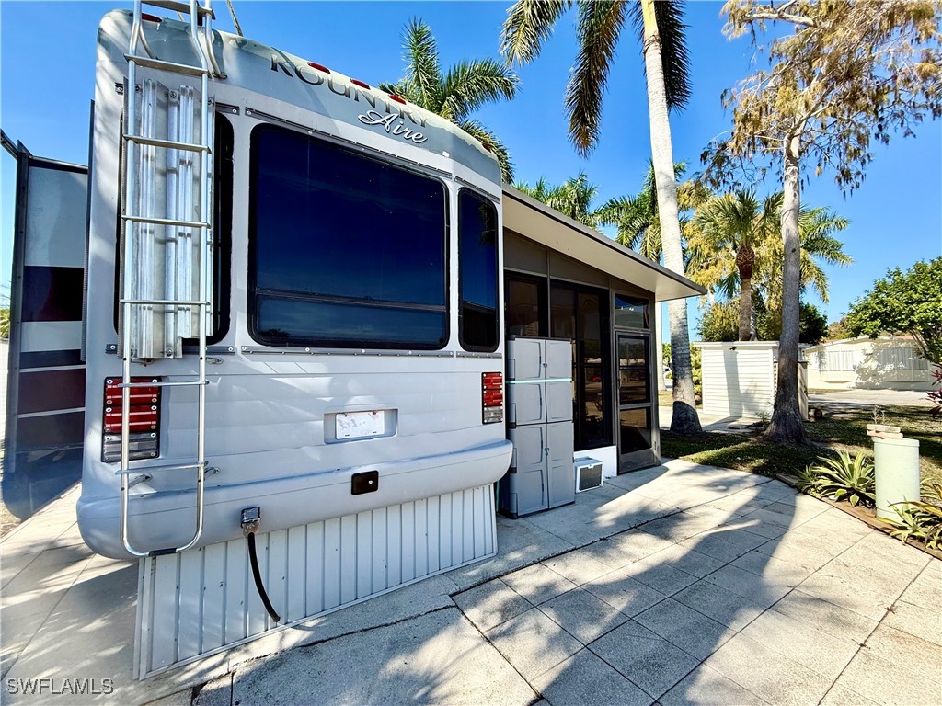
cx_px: 471
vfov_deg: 85.7
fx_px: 381
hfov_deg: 102.1
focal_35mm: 14
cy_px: 353
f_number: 2.2
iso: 64
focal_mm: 2.22
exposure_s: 1/799
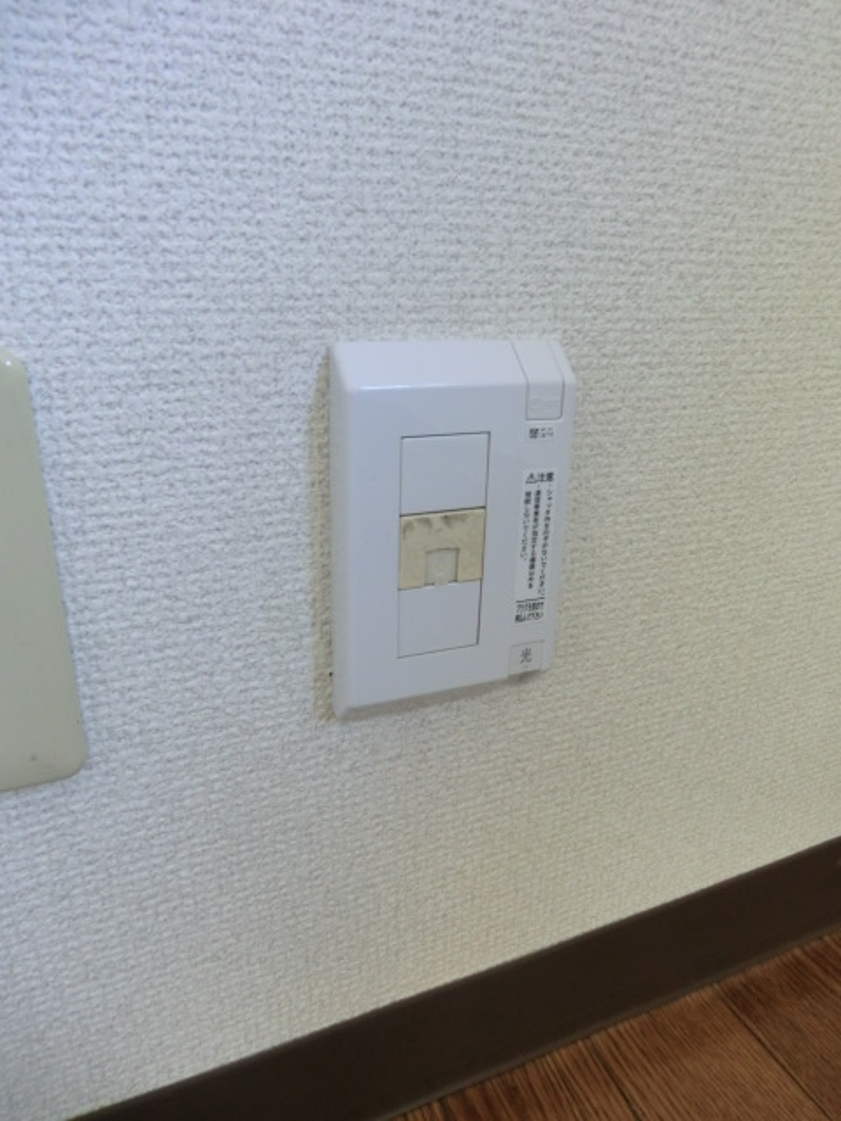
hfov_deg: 56.8
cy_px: 560
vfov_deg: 71.6
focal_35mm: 24
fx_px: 777
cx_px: 420
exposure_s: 1/60
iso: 160
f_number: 3.2
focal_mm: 4.3
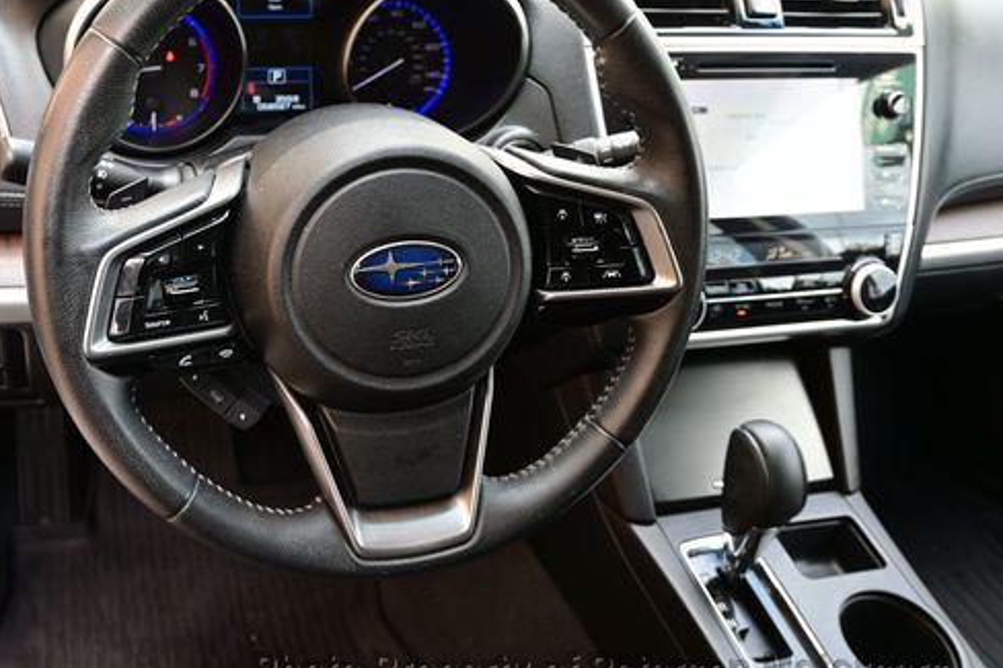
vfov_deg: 34.6
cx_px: 358
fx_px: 1067
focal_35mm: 38
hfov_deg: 49.7
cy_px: 269
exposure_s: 1/30
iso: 100
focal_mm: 19.5
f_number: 3.8
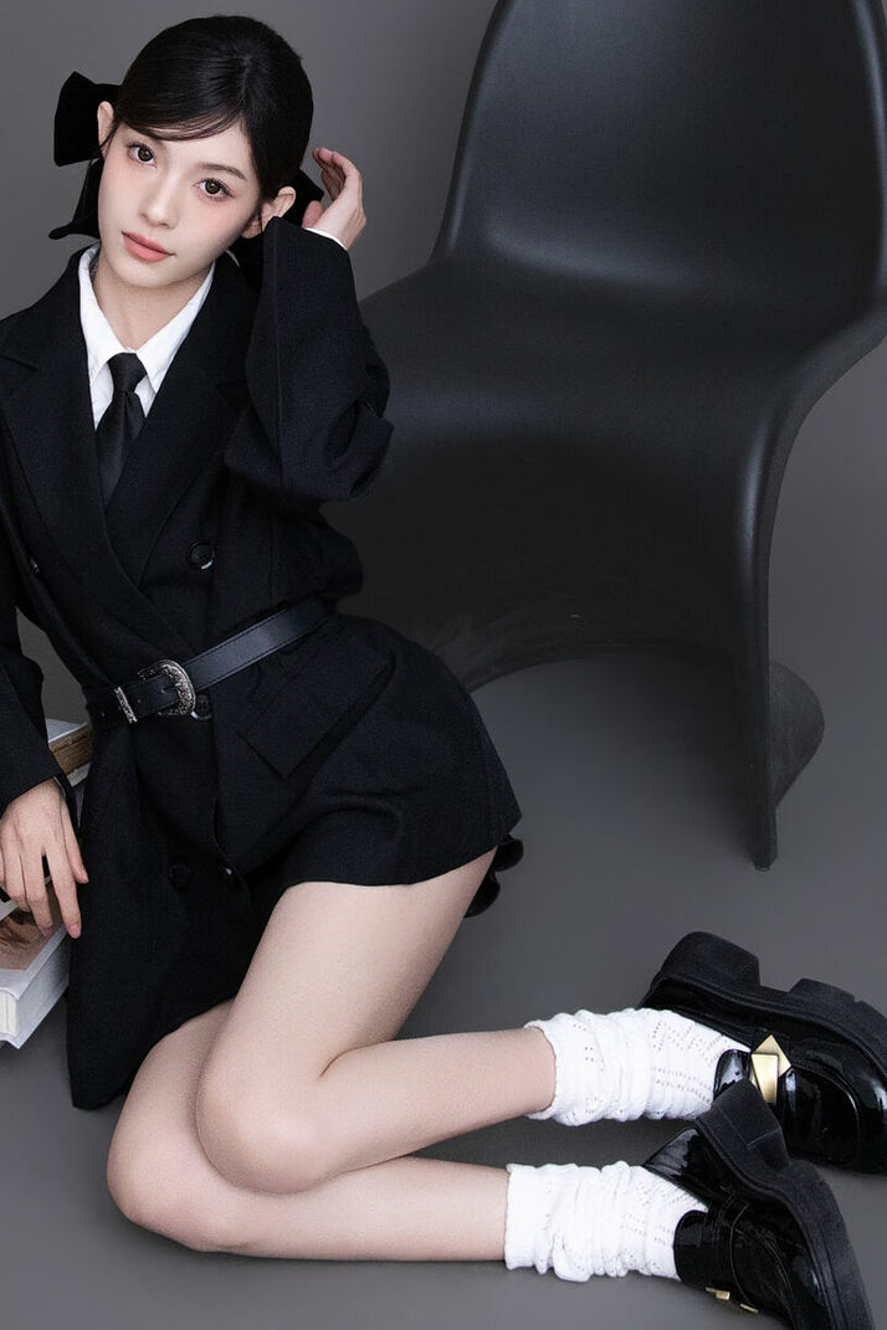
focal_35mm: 50
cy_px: 480
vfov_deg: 39.3
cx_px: 313
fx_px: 1848
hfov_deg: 26.9
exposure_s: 1/40
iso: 3200
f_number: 8
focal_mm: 35
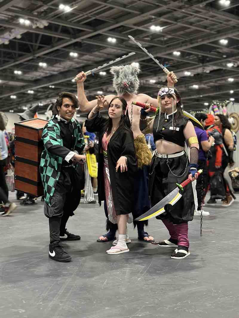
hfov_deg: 30.3
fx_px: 442
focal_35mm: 48
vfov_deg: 39.6
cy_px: 159
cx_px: 120
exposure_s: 1/33
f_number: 1.78
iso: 400
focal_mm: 6.86
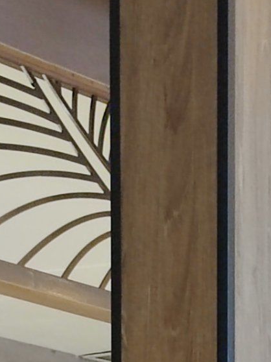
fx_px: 2455
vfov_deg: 8.1
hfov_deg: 6.3
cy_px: 684
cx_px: 222
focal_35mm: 235
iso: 592
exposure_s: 1/50
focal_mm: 6.72
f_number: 1.69
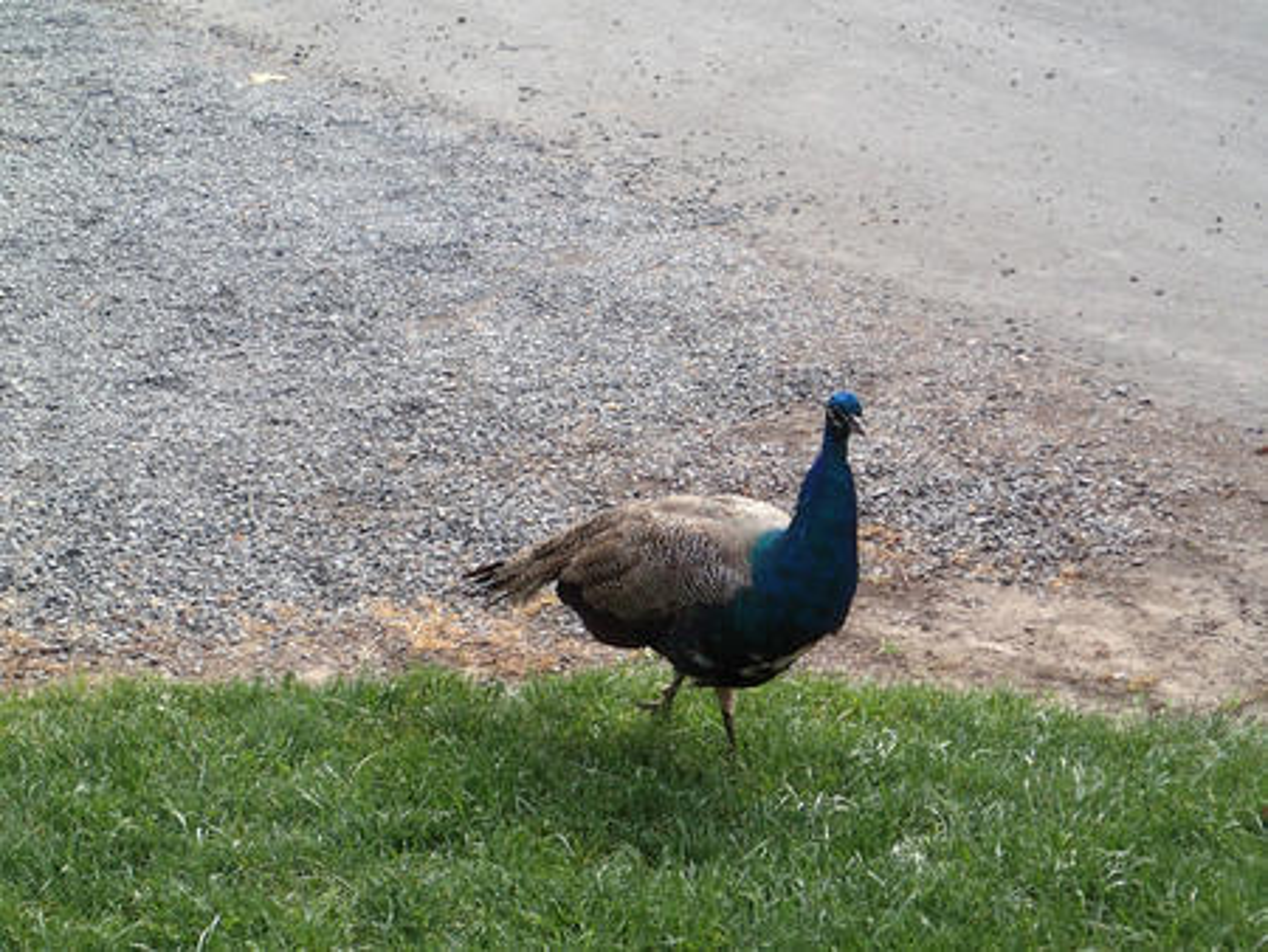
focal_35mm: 100
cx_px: 634
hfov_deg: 19.6
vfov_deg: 14.8
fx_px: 3665
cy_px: 476
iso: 400
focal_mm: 18
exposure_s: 1/100
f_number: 4.9
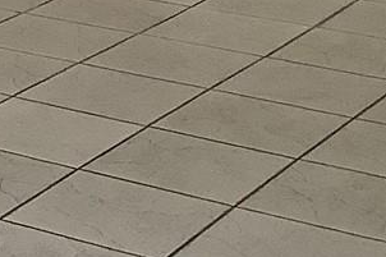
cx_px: -341
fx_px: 1832
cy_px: -127
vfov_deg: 7.9
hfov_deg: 11.1
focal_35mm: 171
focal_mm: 3.3
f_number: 2.4
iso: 64
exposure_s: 1/60
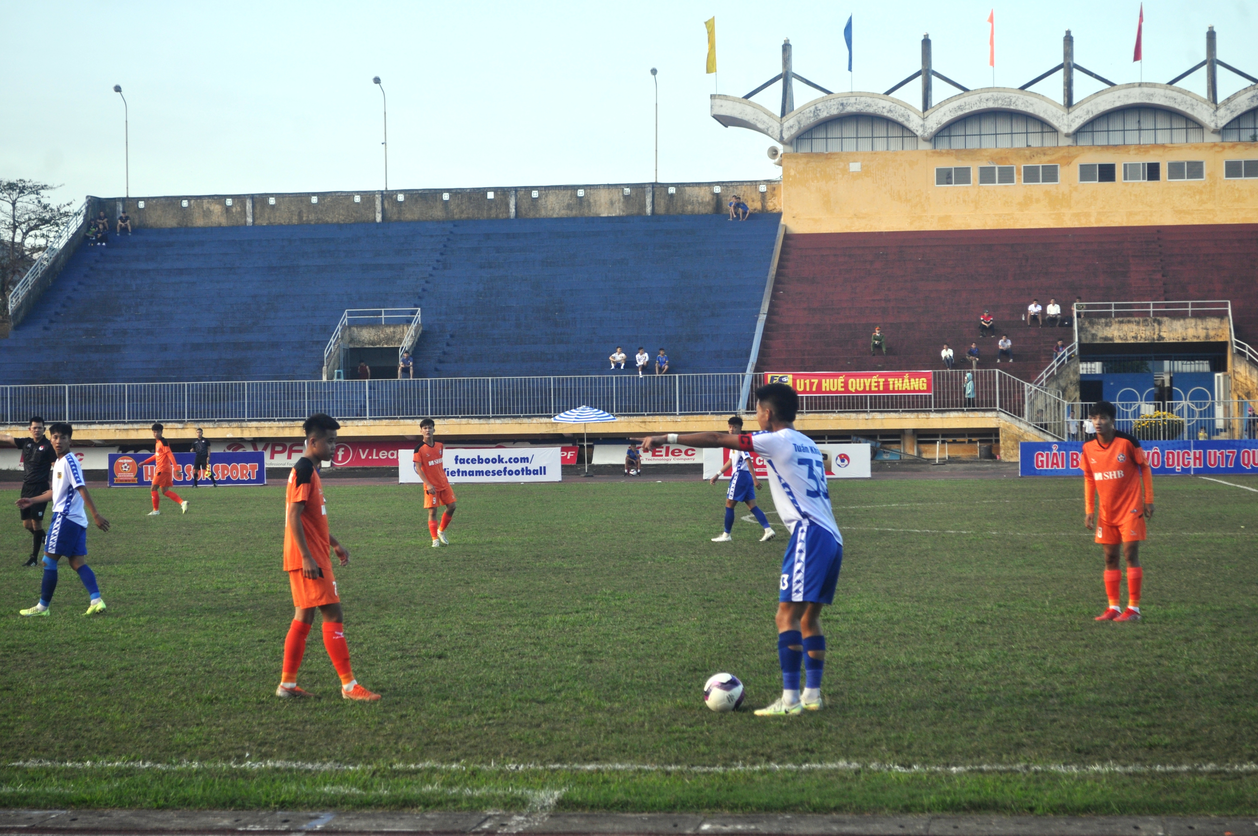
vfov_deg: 16.5
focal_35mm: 82
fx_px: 2879
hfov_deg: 24.6
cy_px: 418
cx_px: 629
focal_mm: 55
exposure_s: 1/160
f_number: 6.3
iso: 200
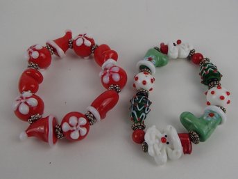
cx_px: 119
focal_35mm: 37
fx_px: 254
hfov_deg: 50.2
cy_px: 90
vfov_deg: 38.6
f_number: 4.7
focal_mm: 6.64
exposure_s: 1/160
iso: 250
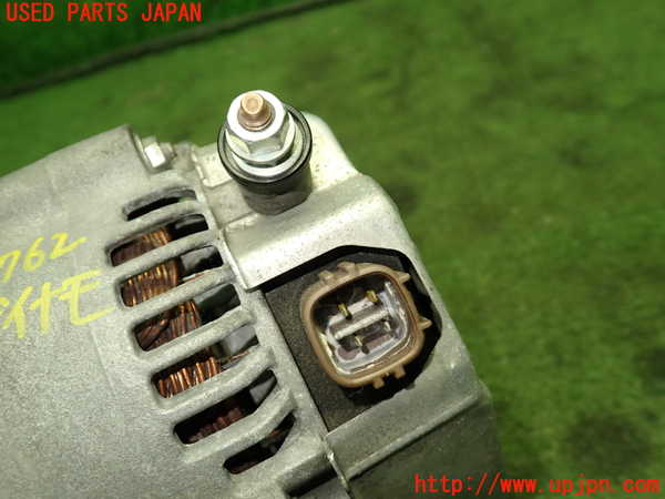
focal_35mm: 30
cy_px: 250
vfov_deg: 46.8
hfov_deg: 60.0
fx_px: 576
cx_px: 332
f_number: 2.3
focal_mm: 5.4
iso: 200
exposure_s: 1/60
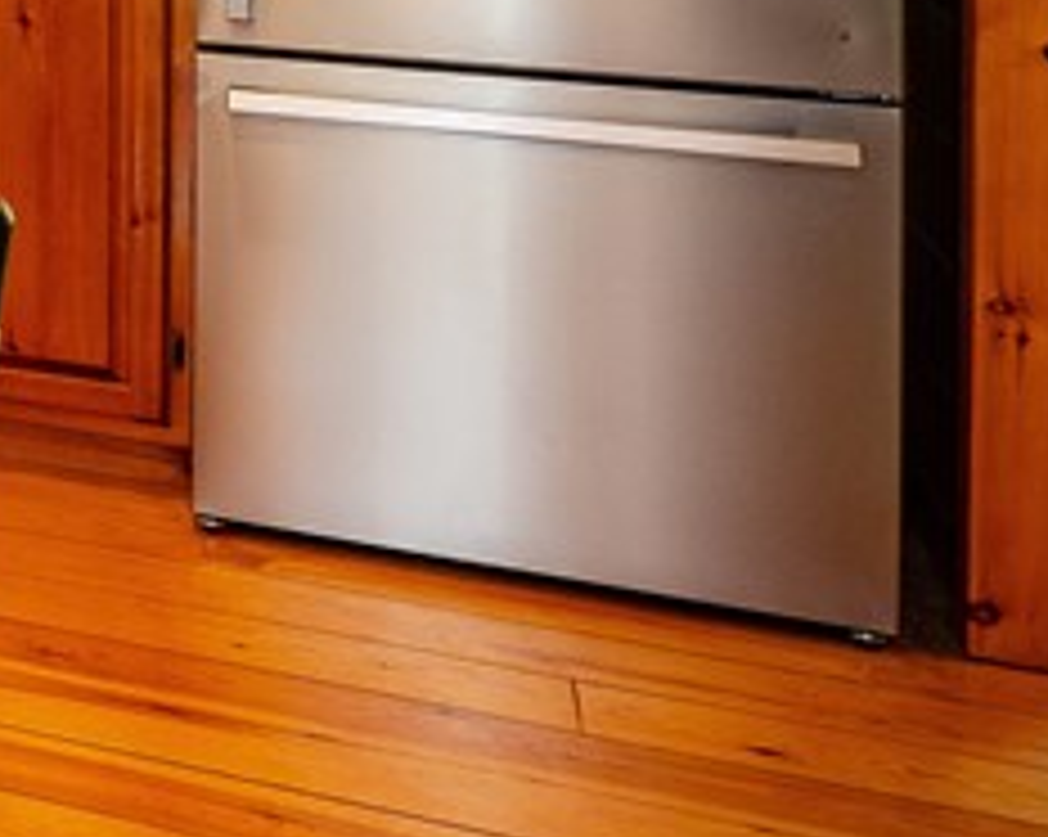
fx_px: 2169
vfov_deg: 21.0
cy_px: -27
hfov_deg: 17.1
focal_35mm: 70
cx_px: -1201
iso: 320
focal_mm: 16
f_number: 6.3
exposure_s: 1/15
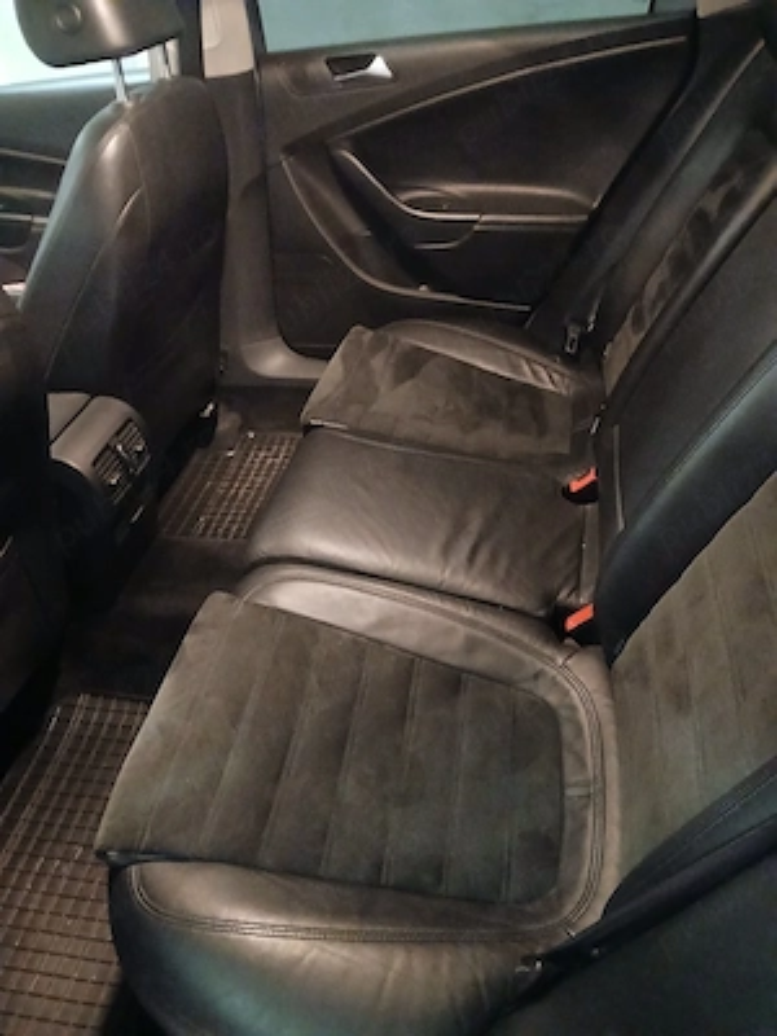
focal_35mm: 26
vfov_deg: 67.3
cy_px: 518
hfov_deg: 53.1
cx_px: 388
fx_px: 778
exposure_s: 1/10
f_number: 1.8
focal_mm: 3.98
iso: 2500
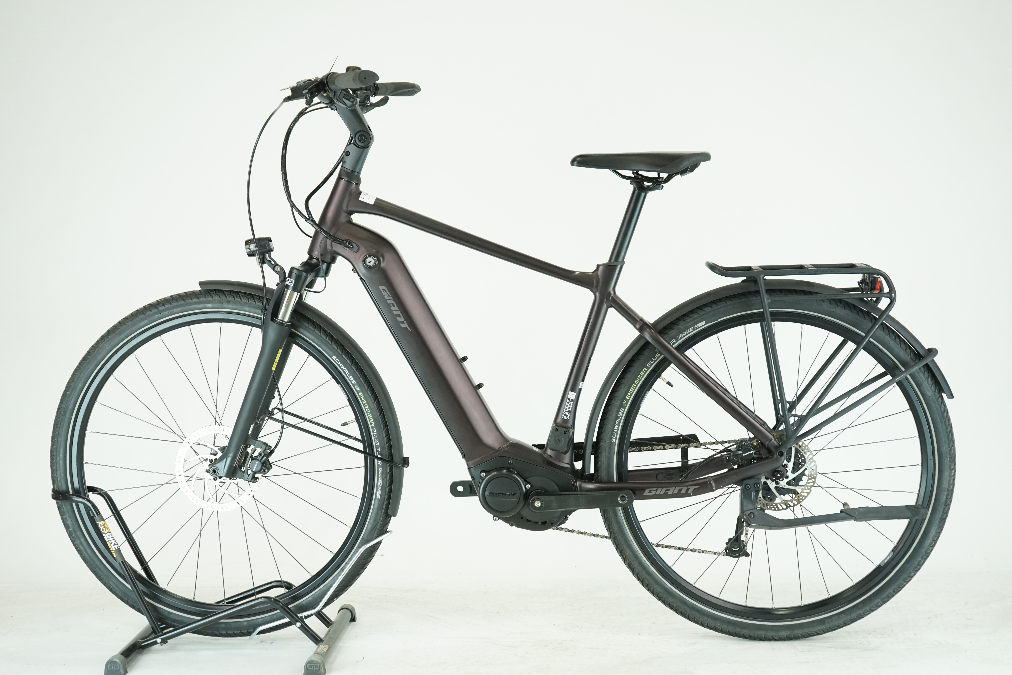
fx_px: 1490
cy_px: 338
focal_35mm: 53
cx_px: 506
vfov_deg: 25.5
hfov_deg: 37.5
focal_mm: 53
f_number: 5.6
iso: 1600
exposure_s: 1/200
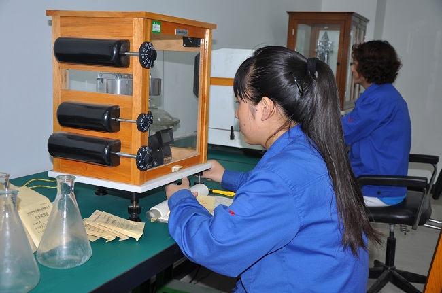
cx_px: 221
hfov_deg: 46.5
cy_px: 146
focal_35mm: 42
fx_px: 515
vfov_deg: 31.8
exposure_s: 1/60
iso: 200
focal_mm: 28
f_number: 4
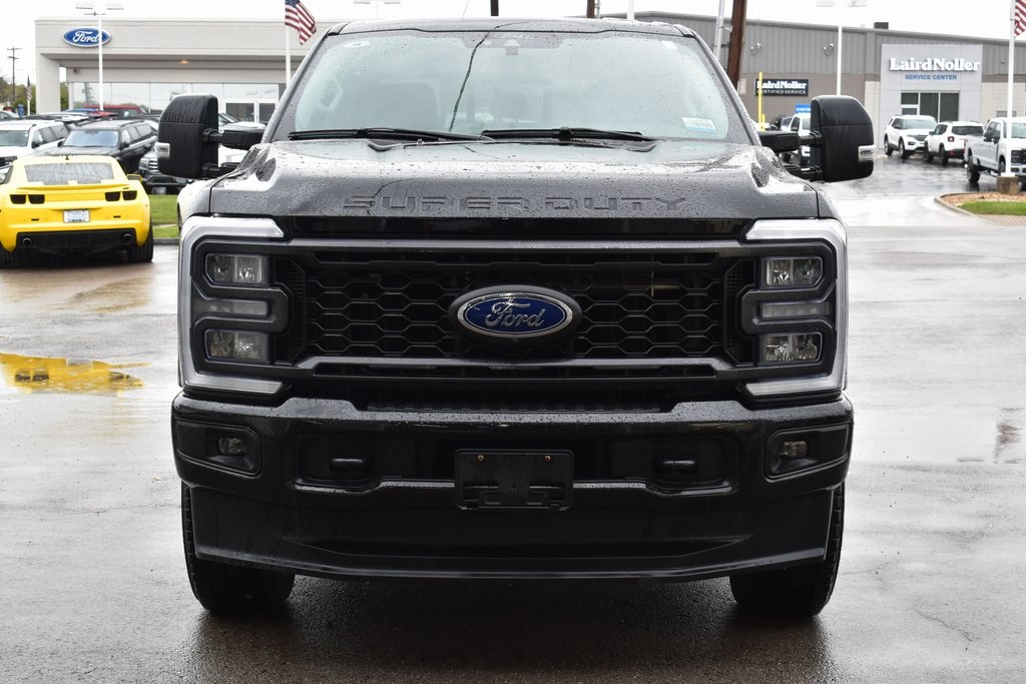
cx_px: 513
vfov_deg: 23.8
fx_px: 1625
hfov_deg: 35.0
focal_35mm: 57
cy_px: 342
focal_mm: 38
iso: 400
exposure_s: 1/60
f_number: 8
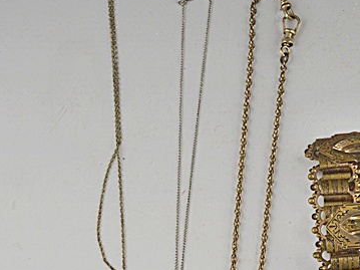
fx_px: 936
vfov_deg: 16.2
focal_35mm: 90
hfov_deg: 21.8
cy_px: 240
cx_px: 200
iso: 320
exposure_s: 1/125
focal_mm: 32
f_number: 5.6
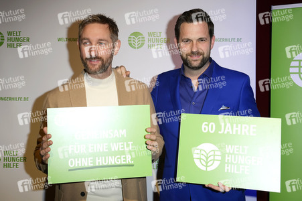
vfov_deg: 31.8
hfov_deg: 46.4
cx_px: 151
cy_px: 100
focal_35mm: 42
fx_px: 352
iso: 400
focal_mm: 42
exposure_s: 1/250
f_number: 5.6
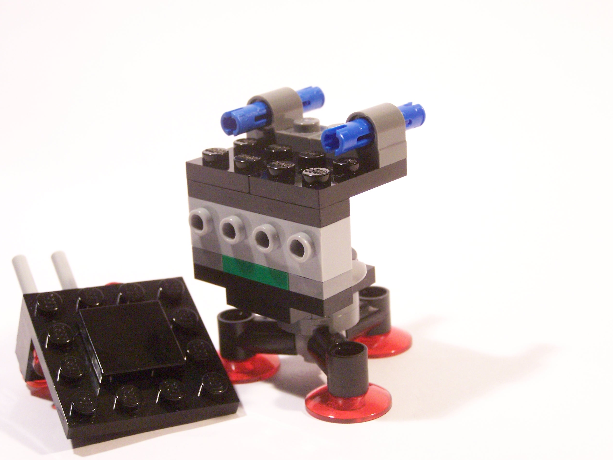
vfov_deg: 21.0
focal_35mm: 70
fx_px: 1240
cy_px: 228
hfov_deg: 27.8
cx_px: 309
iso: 400
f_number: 3.2
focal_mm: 11.5
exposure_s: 1/45
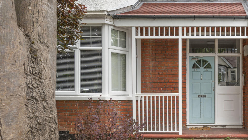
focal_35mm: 20
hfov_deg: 86.6
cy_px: 76
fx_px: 132
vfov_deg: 55.8
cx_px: 124
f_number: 8
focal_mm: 19
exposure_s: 1/160
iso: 200
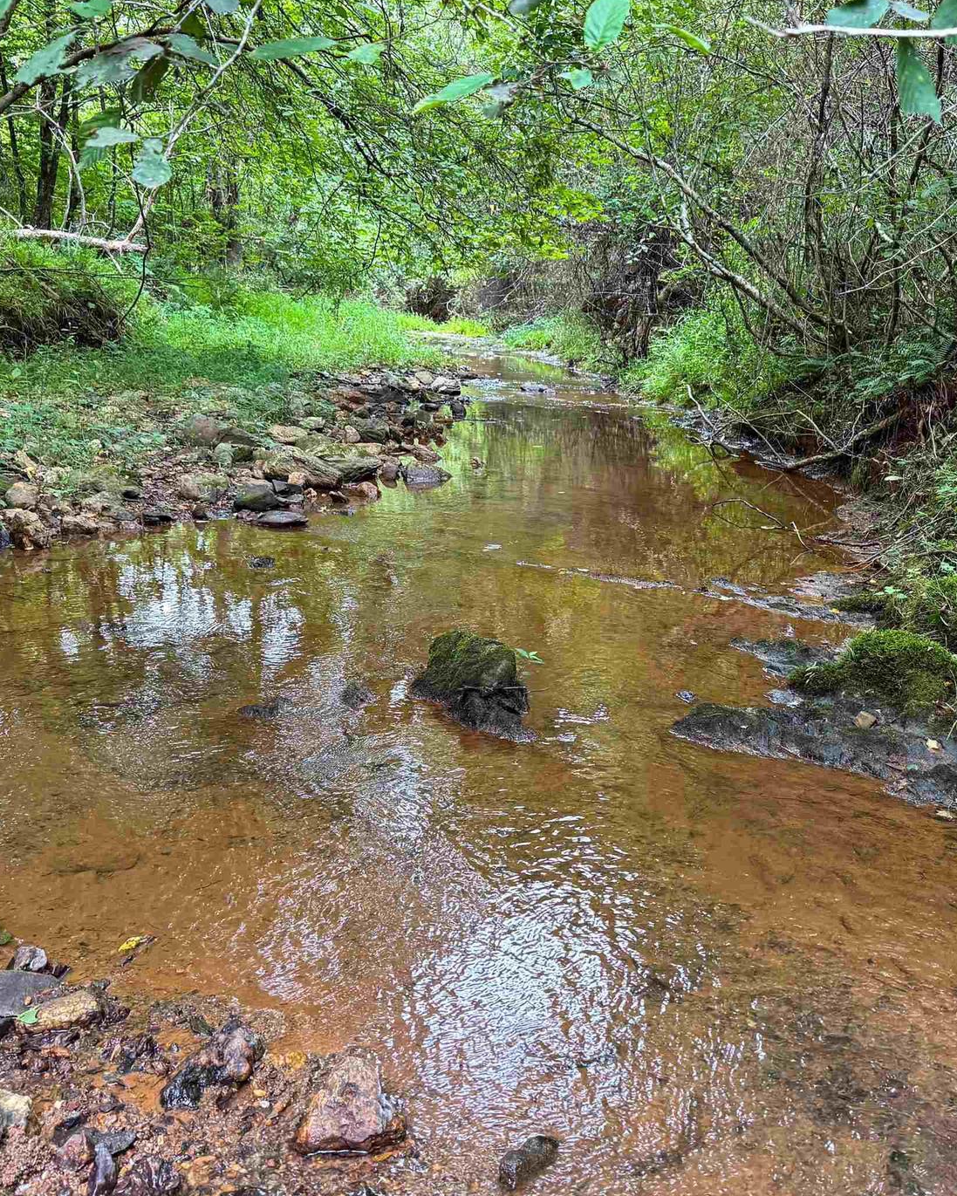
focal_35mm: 35
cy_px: 596
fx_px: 1239
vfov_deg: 51.5
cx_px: 628
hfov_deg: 41.7
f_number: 1.8
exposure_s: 1/80
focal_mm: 6.76
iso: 200
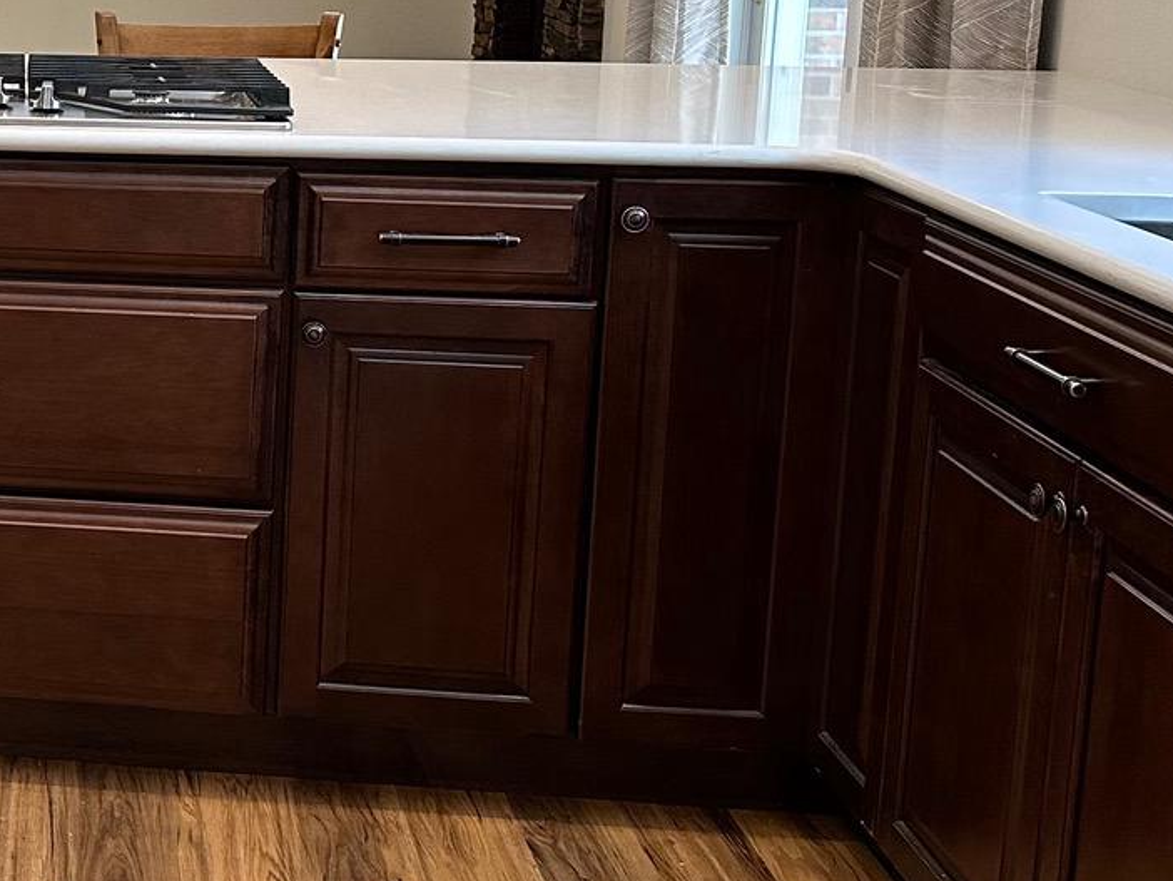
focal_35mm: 70
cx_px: -326
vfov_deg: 20.9
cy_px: 231
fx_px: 2373
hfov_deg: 24.5
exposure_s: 1/120
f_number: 1.78
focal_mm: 6.86
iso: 200
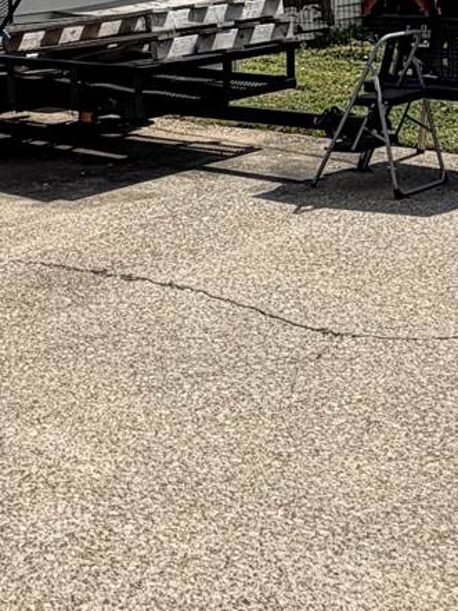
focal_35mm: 73
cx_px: 65
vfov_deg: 25.8
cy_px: 58
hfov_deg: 19.8
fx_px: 1289
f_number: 2.2
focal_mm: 2.22
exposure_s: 1/1285
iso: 20
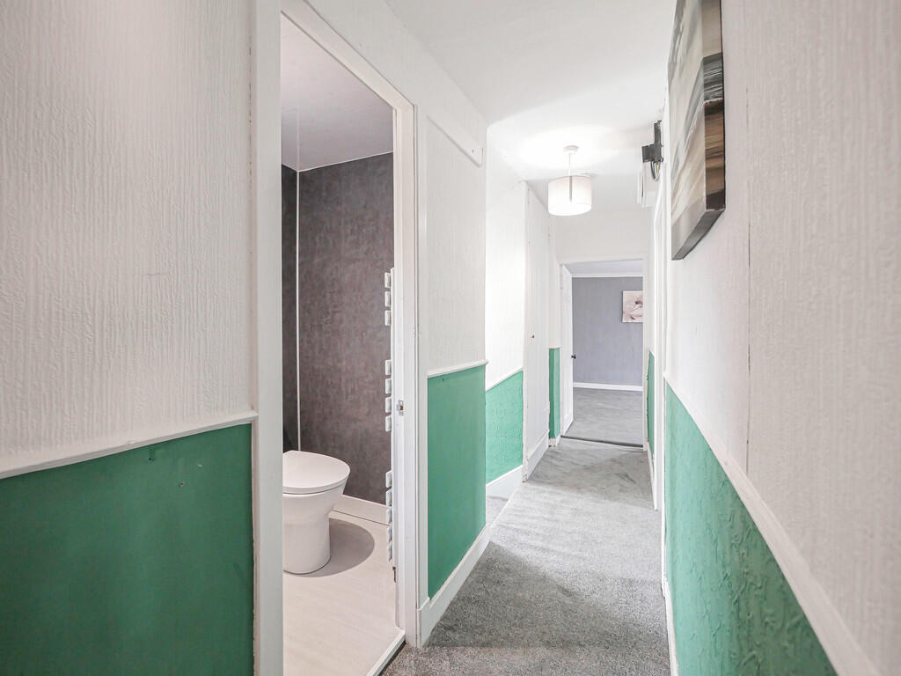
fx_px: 364
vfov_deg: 85.7
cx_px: 450
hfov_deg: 102.1
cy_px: 338
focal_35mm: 14
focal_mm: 7
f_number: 4
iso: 1600
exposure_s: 1/60
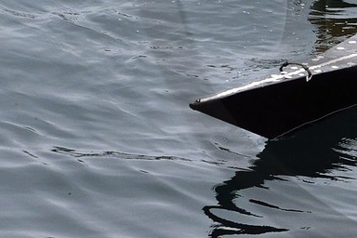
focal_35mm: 833
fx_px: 8260
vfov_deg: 1.6
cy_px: -86
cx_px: 508
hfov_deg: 2.5
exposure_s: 1/320
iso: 800
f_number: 5
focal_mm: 200
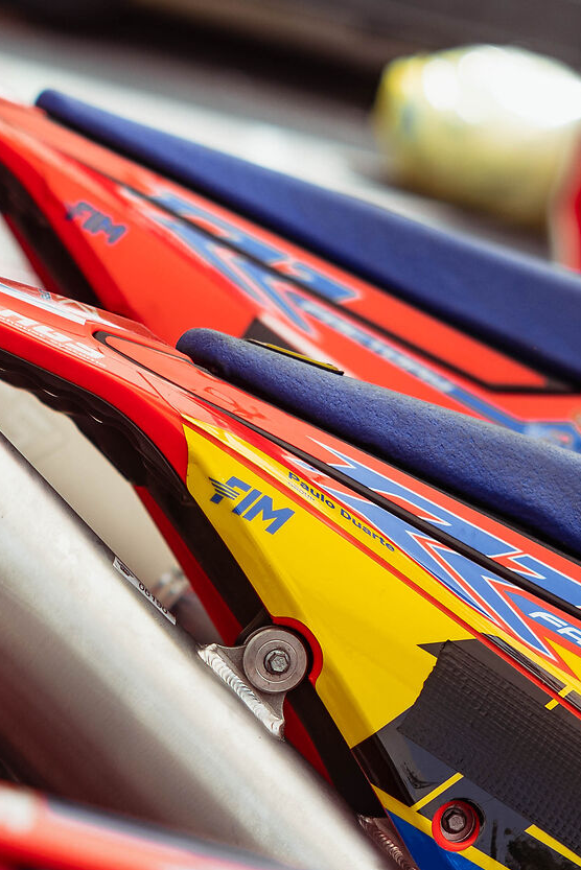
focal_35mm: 144
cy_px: 660
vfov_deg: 14.2
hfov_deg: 9.5
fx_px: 3483
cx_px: 145
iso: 125
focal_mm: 50
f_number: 2.5
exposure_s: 1/640
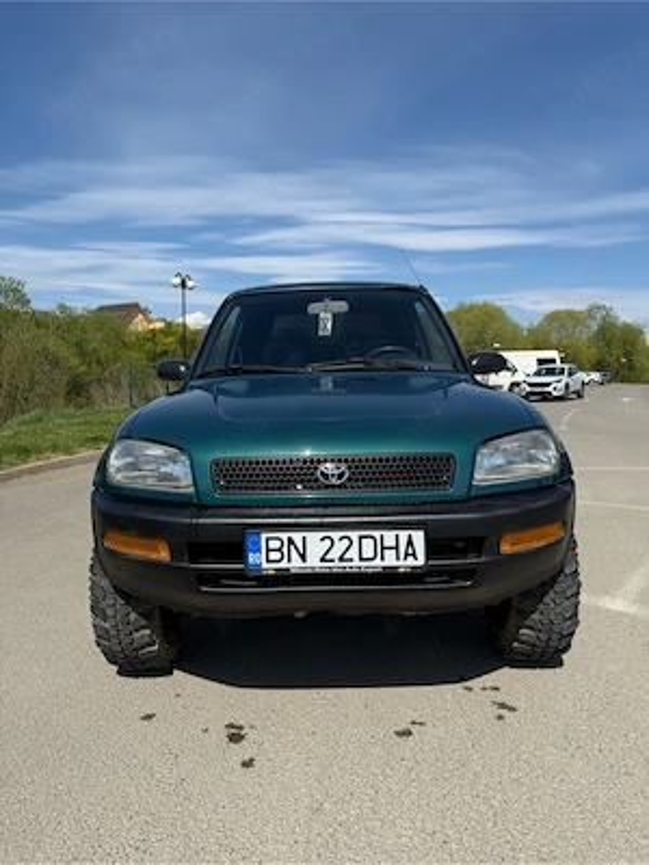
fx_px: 600
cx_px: 324
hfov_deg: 56.8
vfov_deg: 71.6
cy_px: 432
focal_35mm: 24
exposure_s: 1/6173
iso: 80
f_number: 1.78
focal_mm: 6.76
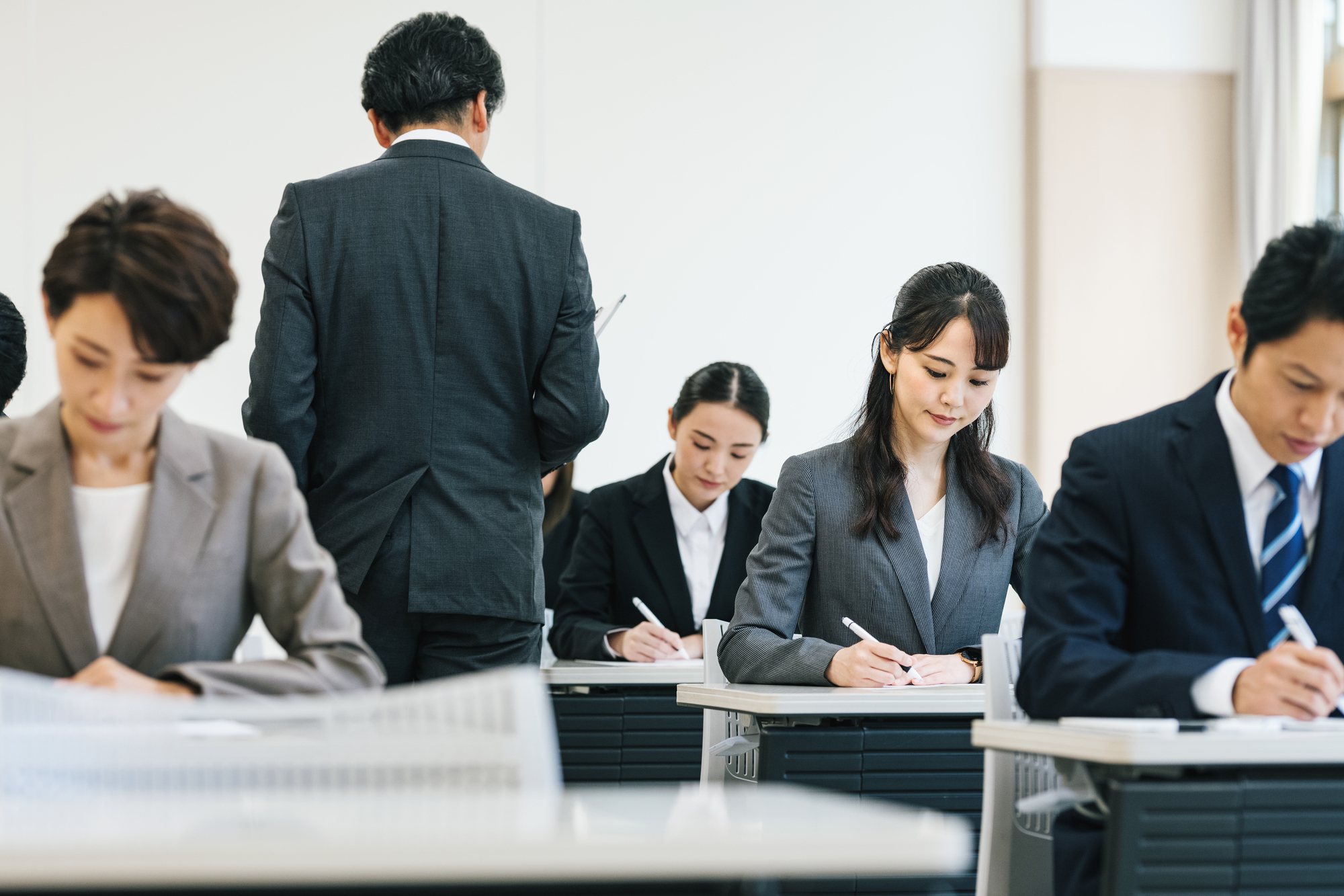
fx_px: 3919
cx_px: 672
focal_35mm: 105
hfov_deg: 19.5
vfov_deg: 13.0
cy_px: 448
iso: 640
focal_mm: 105
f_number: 2.8
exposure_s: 1/200
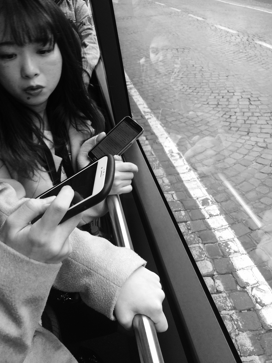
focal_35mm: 29
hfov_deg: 48.2
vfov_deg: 61.7
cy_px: 182
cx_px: 136
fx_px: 304
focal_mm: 4.15
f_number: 2.2
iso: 64
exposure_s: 1/100
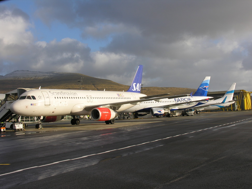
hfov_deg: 37.5
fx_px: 371
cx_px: 128
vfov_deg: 28.6
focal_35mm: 51
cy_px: 96
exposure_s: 1/193
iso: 50
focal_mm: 12.7
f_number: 6.2
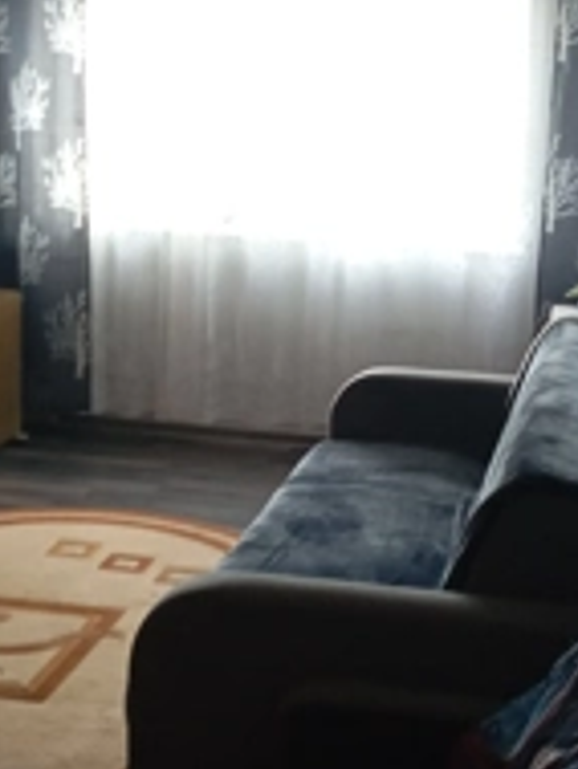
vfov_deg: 32.5
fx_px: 1312
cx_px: 297
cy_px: 277
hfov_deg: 24.8
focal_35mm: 59
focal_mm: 4.27
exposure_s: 1/33.3
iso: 304
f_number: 1.8
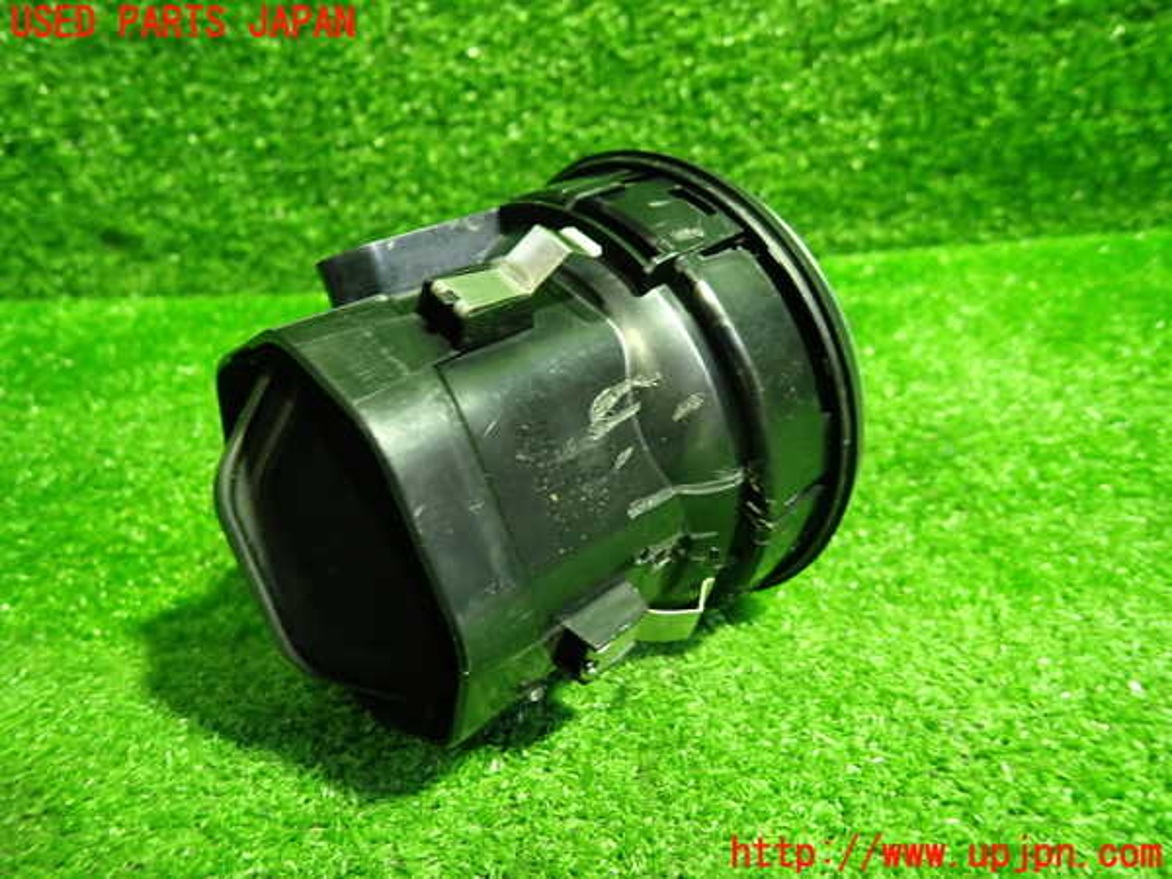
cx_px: 586
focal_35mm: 25
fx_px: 846
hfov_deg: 69.4
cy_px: 440
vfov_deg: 54.9
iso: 500
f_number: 2
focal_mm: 4.5
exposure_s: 1/30
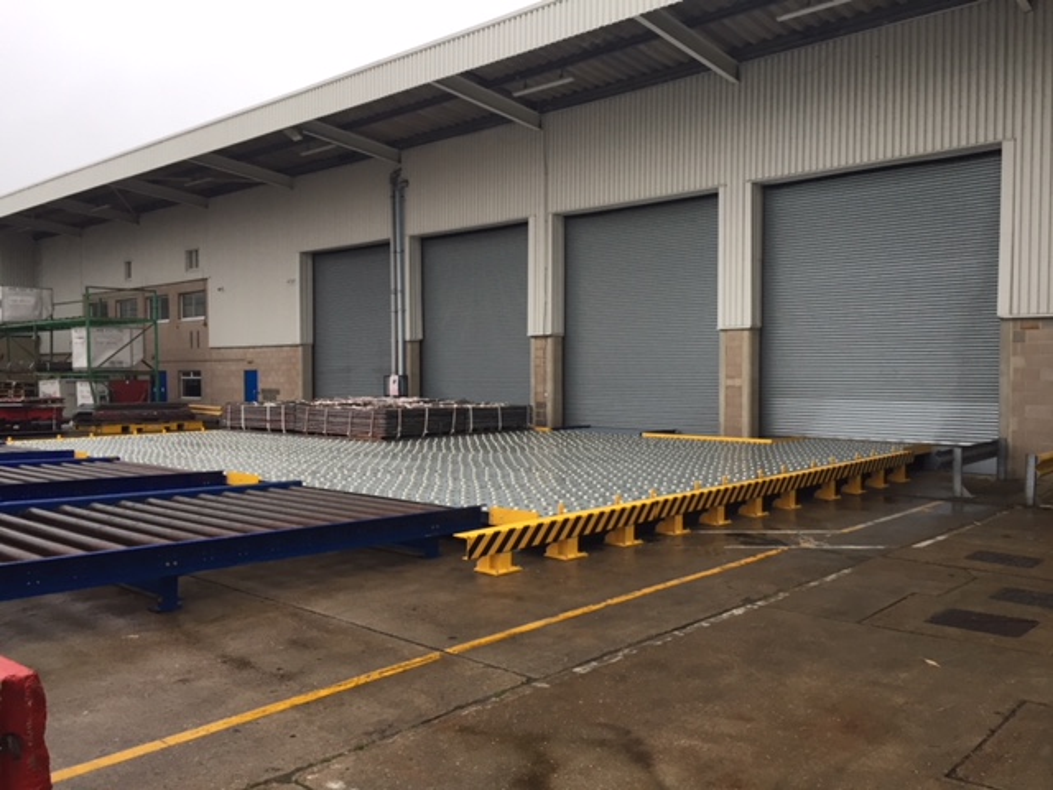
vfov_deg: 48.2
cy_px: 395
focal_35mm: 29
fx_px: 882
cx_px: 526
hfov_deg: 61.7
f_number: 2.2
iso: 40
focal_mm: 4.15
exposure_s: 1/33
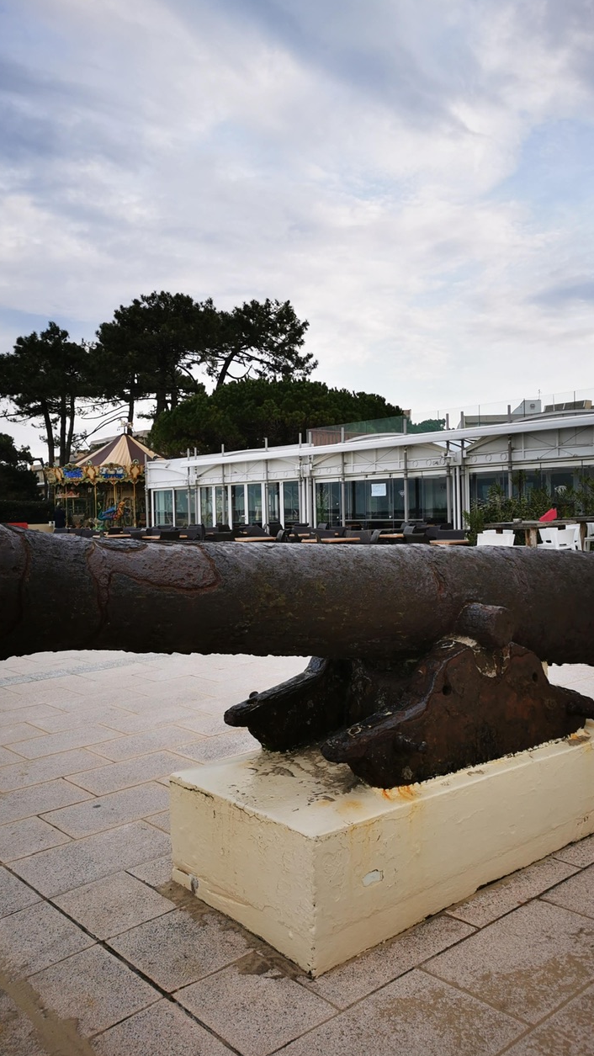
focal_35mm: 30
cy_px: 527
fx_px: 840
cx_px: 312
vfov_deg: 64.3
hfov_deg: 38.9
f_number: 1.6
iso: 50
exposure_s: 1/843
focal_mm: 5.56
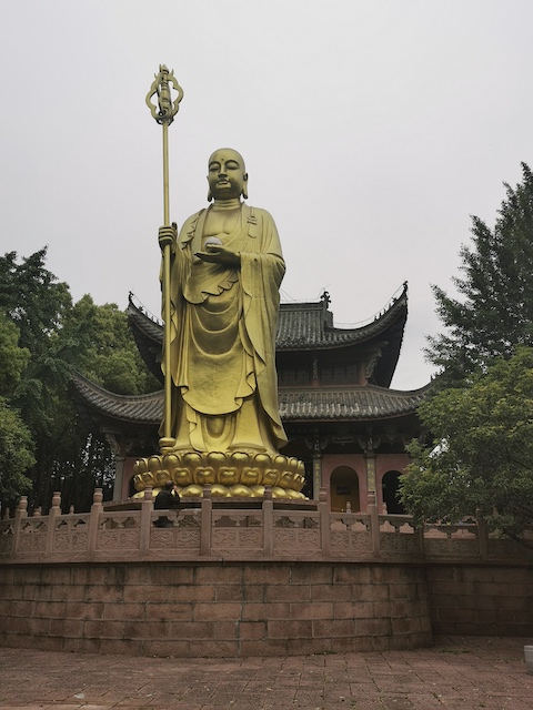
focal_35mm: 32
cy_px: 355
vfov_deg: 56.8
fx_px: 657
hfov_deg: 44.2
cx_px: 266
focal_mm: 5.58
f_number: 1.8
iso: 50
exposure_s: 1/1166
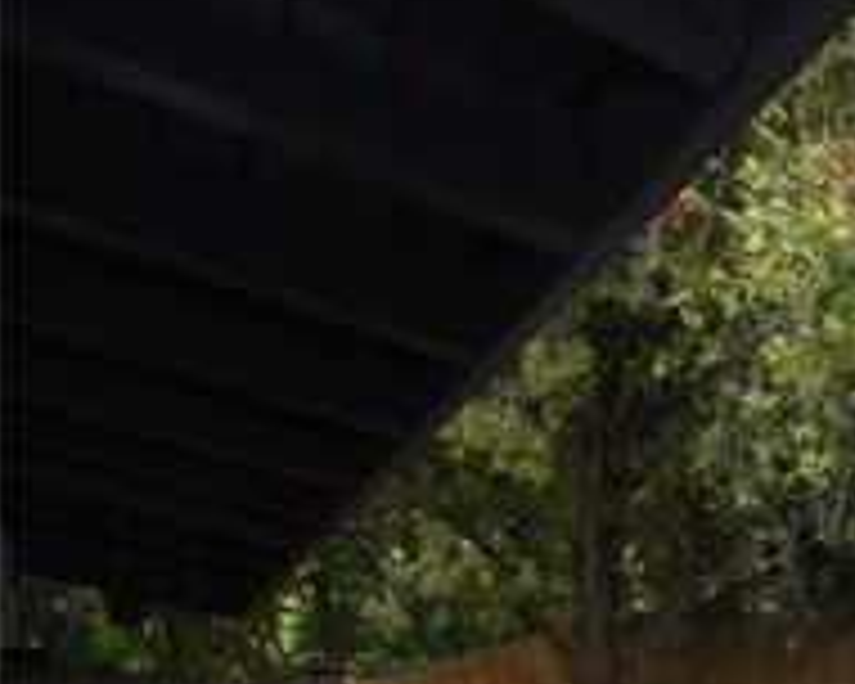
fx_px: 1442
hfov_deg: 22.9
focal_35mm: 57
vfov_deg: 23.2
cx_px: 1436
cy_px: 922
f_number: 18
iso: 320
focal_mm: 12
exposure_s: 1/3
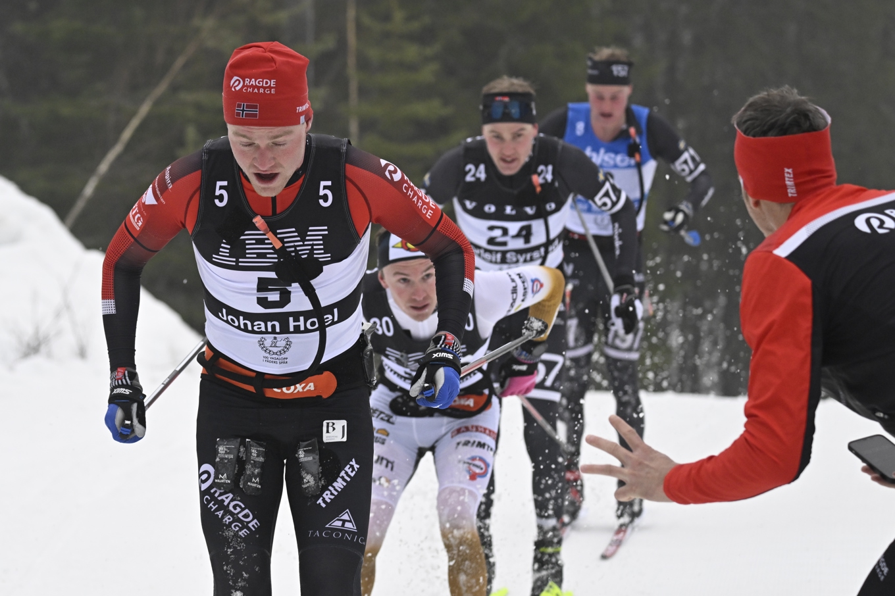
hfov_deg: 17.1
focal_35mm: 120
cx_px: 448
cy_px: 298
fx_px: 2982
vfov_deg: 11.4
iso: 1600
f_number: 5
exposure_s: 1/1000
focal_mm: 120
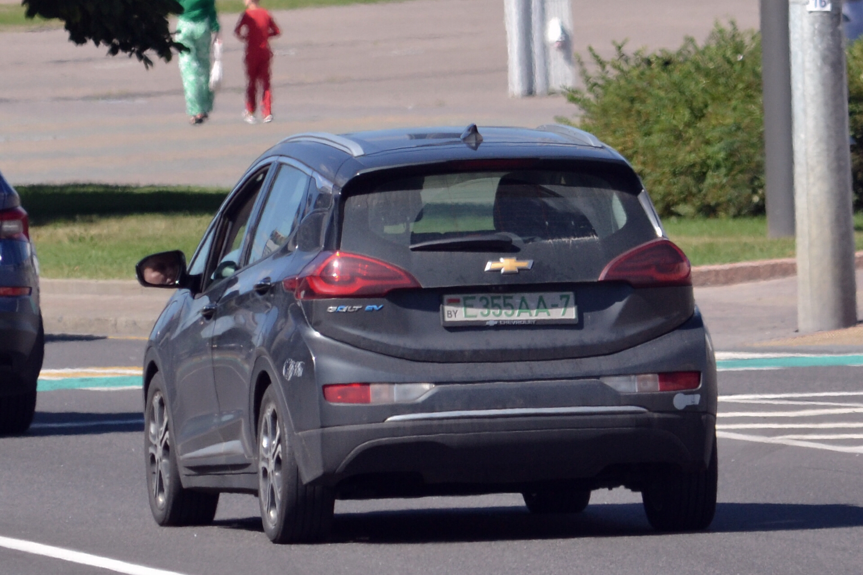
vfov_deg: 3.8
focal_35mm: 360
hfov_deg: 5.7
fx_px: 8629
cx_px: 432
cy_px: 288
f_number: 5.6
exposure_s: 1/1250
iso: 400
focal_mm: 240
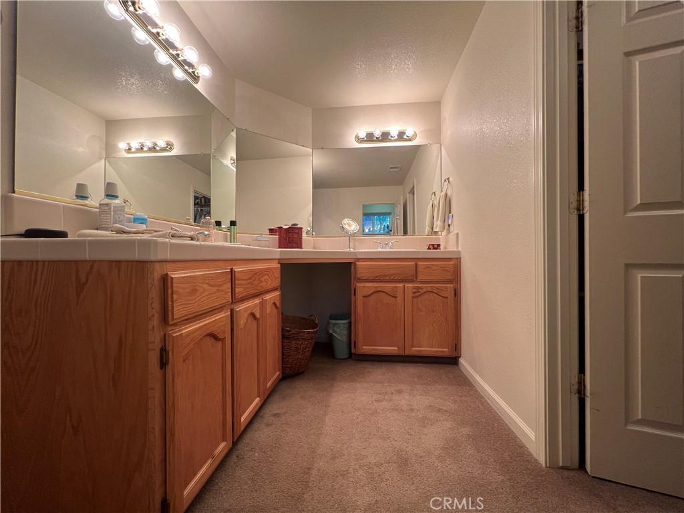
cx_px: 342
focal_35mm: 13
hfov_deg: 106.2
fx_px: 257
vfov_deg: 89.9
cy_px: 256
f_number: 1.8
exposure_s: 1/60
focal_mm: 1.57
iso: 125
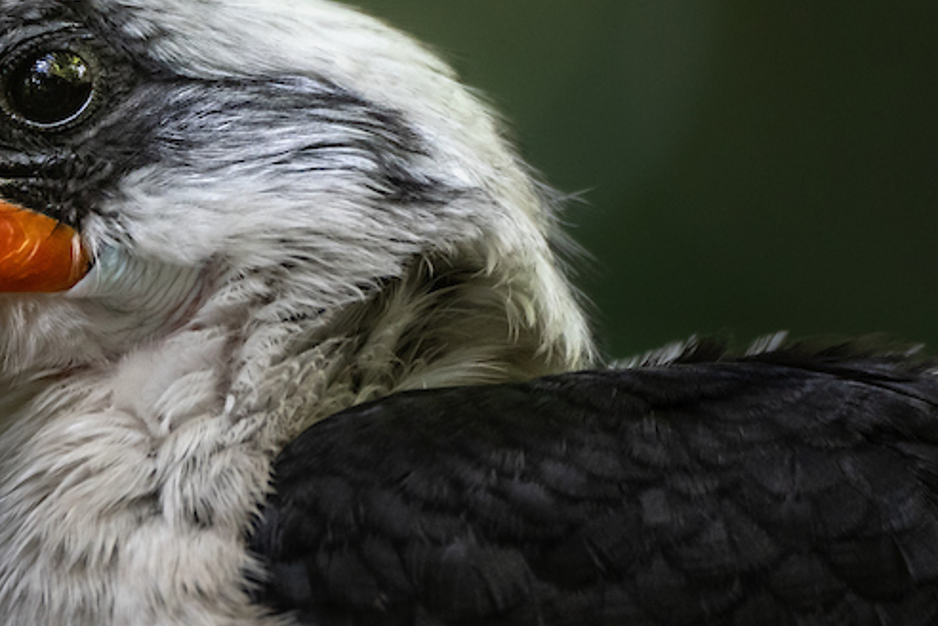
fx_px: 38142
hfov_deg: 1.4
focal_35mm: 1464
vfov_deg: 0.9
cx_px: 101
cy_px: 349
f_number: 5.6
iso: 640
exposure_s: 1/320
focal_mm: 400
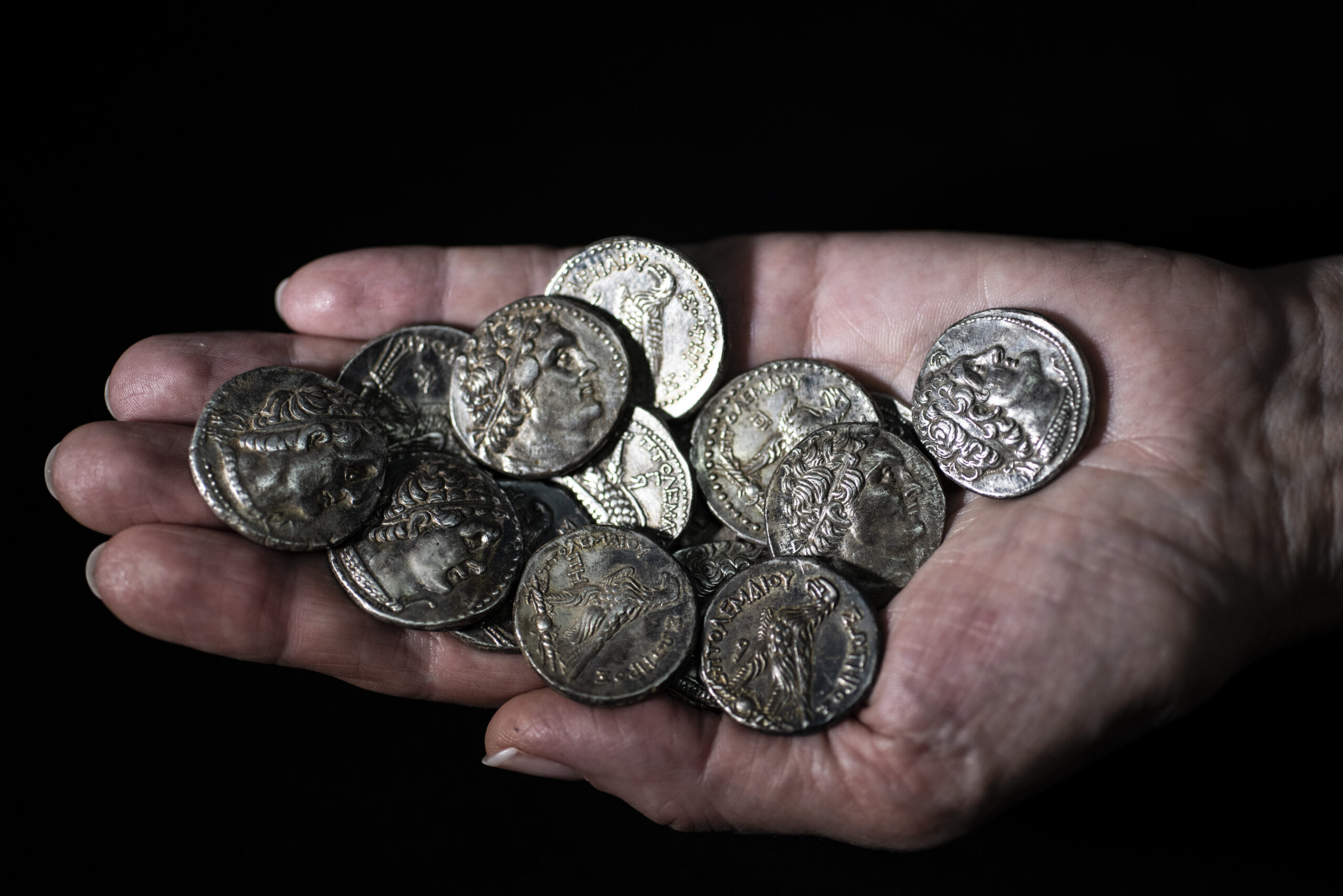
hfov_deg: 39.6
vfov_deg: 27.0
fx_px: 1866
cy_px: 448
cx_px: 672
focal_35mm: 50
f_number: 2.8
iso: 500
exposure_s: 1/400
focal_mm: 50
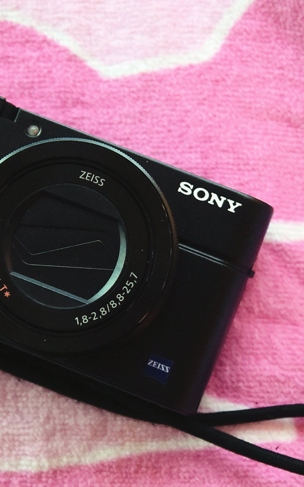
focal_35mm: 77
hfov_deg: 16.8
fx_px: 1021
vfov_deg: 26.8
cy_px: 245
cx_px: 44
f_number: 4
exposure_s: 1/100
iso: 2000
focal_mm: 50
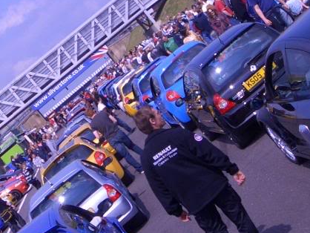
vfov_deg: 17.0
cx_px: 102
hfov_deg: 22.4
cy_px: 118
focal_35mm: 87
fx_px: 780
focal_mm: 4.8
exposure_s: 1/800
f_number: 4
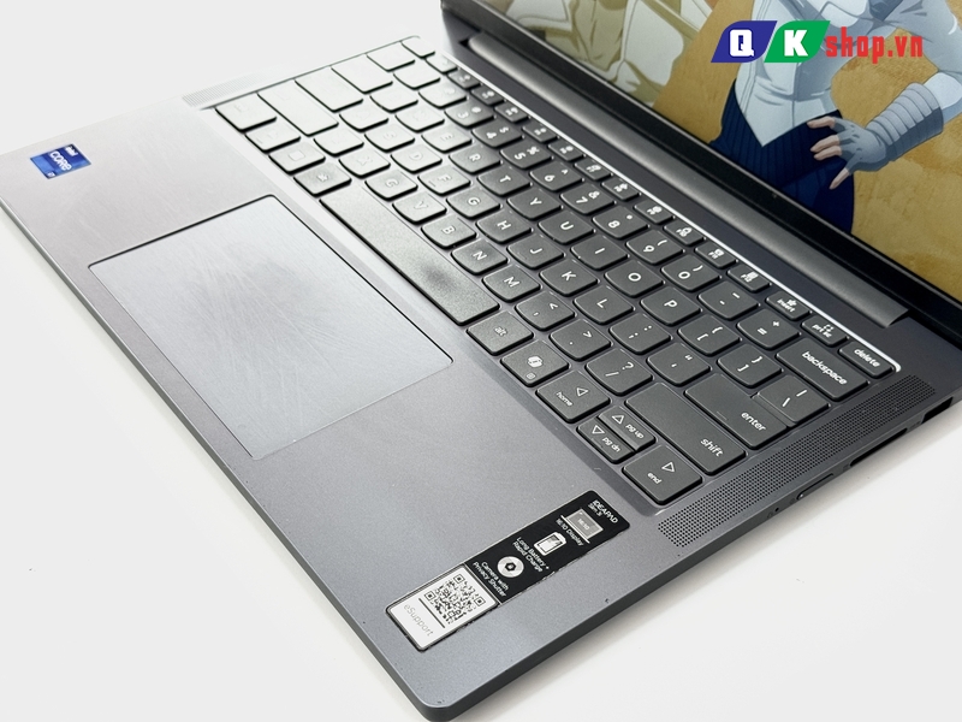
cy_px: 361
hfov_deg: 39.7
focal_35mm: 48
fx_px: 1334
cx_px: 481
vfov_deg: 30.3
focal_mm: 6.76
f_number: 1.78
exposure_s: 1/121
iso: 64
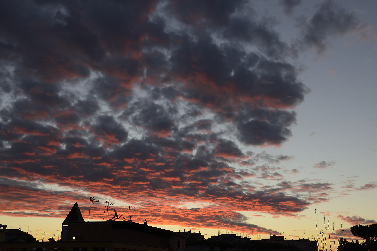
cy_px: 126
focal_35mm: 42
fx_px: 440
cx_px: 188
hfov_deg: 46.4
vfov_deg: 31.9
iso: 100
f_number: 8
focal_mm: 42
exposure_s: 1/15
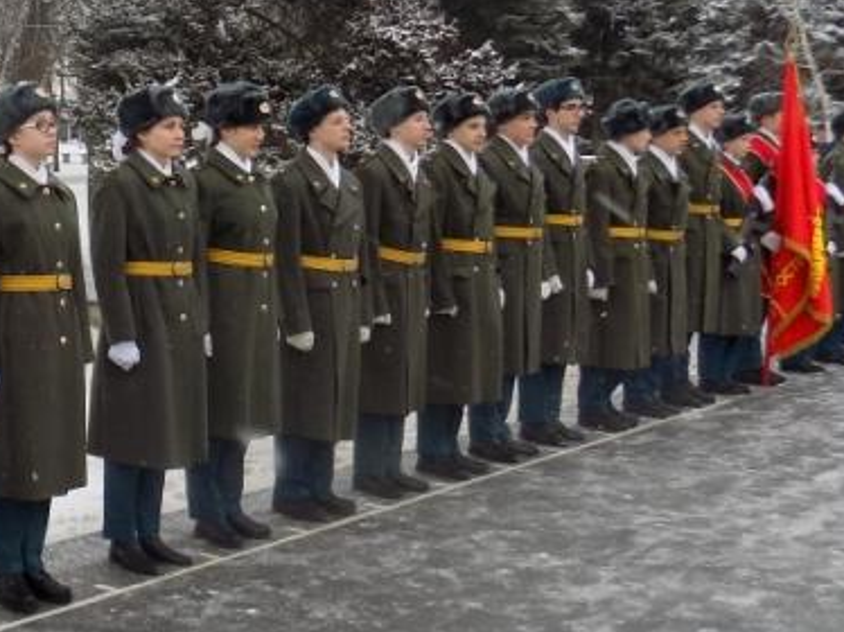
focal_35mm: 63
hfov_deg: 27.4
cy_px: 296
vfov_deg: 23.3
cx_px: -142
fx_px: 1535
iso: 80
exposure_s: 1/100
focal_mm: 4
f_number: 3.1
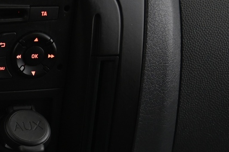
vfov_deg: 11.0
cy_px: 181
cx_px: -102
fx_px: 776
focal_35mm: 122
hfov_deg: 15.6
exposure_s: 1/13
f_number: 4
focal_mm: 40
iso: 2000
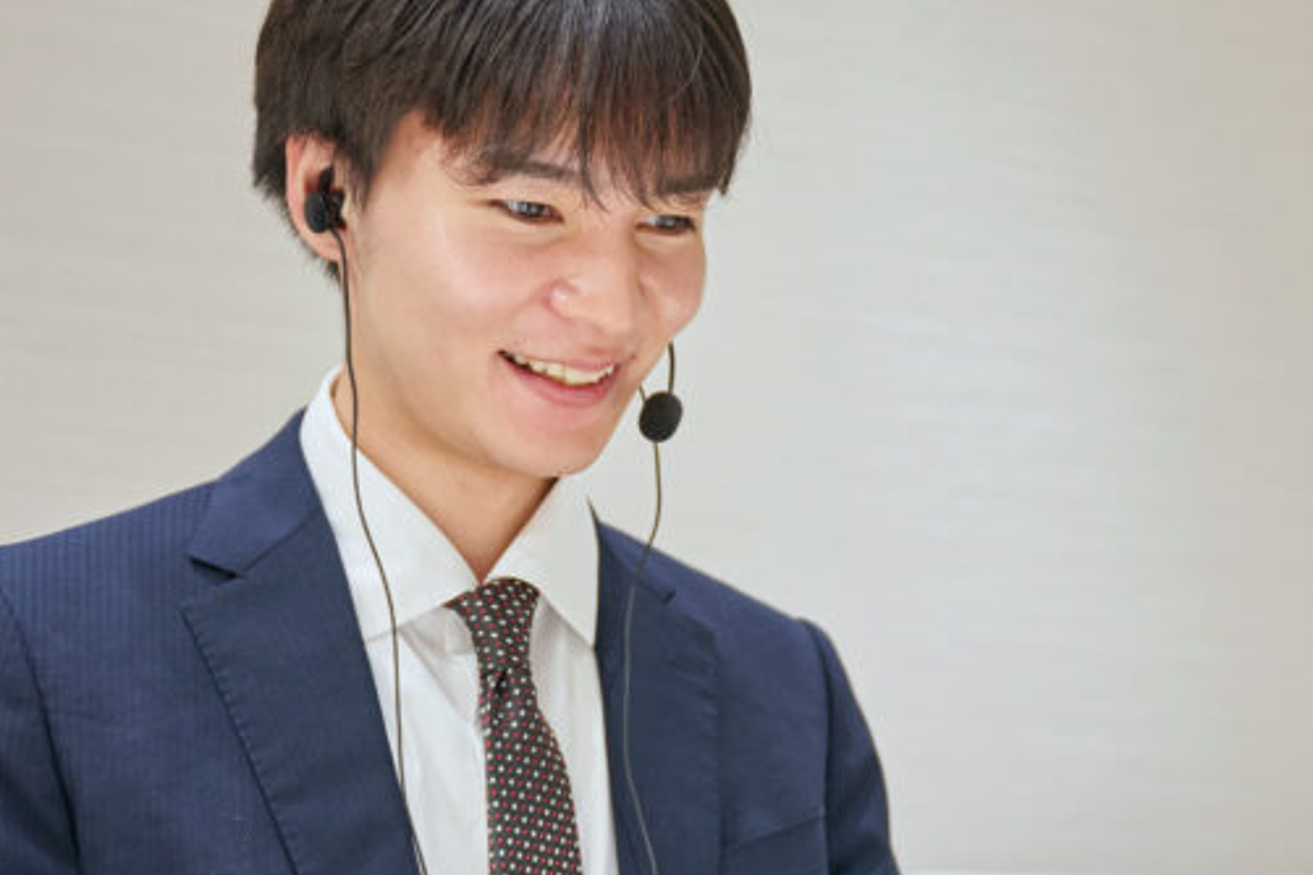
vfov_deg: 14.8
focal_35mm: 92
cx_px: 739
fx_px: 3355
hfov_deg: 22.1
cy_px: 667
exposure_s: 1/200
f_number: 2.8
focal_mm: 45
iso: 800
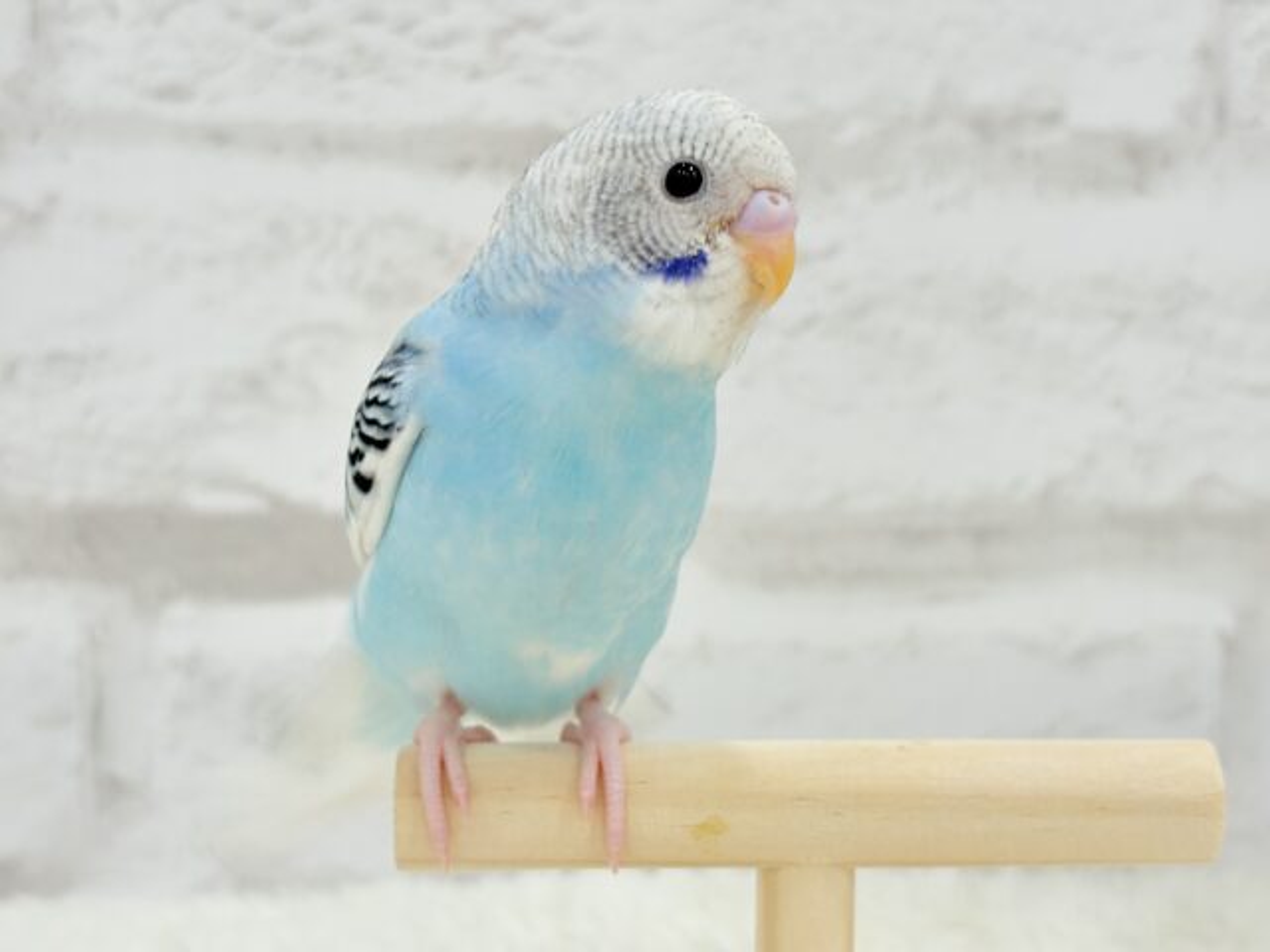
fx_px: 1908
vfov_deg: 28.0
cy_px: 476
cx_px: 635
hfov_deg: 36.8
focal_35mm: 52
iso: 80
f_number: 1.6
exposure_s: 1/100
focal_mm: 5.96
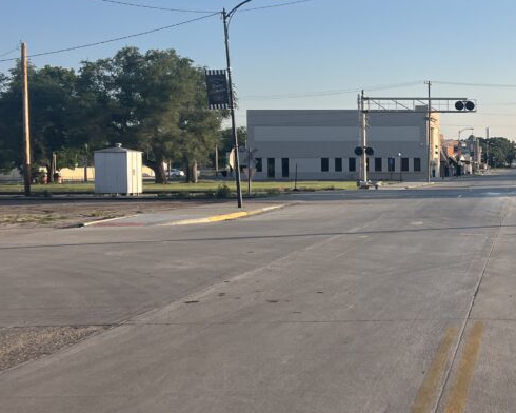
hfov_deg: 33.0
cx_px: 491
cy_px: 193
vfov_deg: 28.6
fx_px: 809
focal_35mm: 53
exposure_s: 1/3077
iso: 50
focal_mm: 5.7
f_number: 1.5
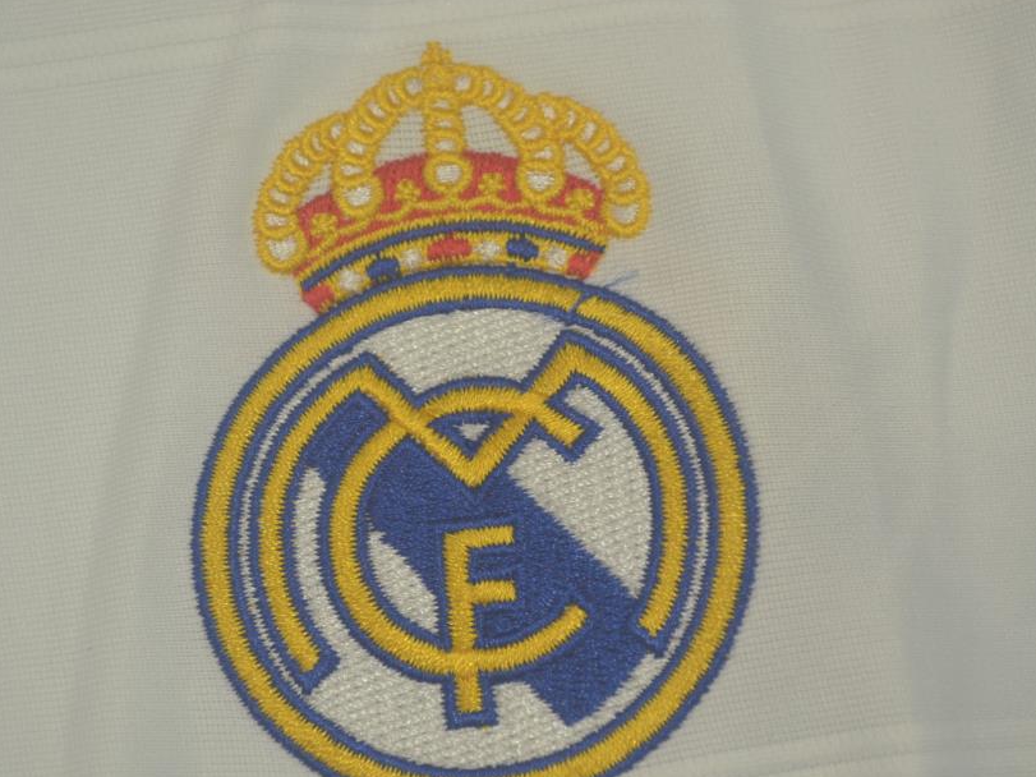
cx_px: 478
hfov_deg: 18.6
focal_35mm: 106
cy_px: 424
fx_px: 3161
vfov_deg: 14.0
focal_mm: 55
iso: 200
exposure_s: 1/100
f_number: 5.6
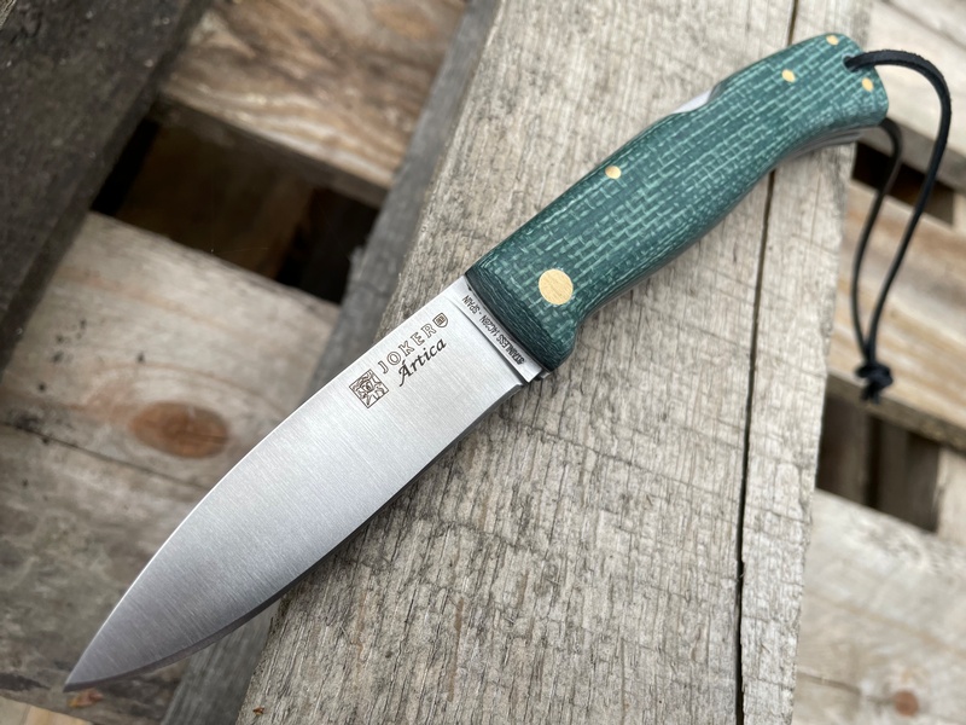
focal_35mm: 26
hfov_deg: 67.3
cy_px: 362
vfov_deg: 53.1
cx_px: 483
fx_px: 726
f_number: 1.6
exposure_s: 1/326
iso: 32
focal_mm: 4.2
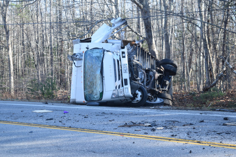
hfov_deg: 24.6
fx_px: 541
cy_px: 78
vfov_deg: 16.6
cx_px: 118
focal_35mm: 82
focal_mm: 55
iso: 400
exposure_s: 1/160
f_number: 6.3
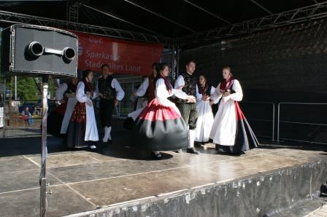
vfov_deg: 39.9
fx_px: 300
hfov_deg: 57.3
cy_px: 108
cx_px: 164
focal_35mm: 33
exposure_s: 1/80
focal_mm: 22
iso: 100
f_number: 9
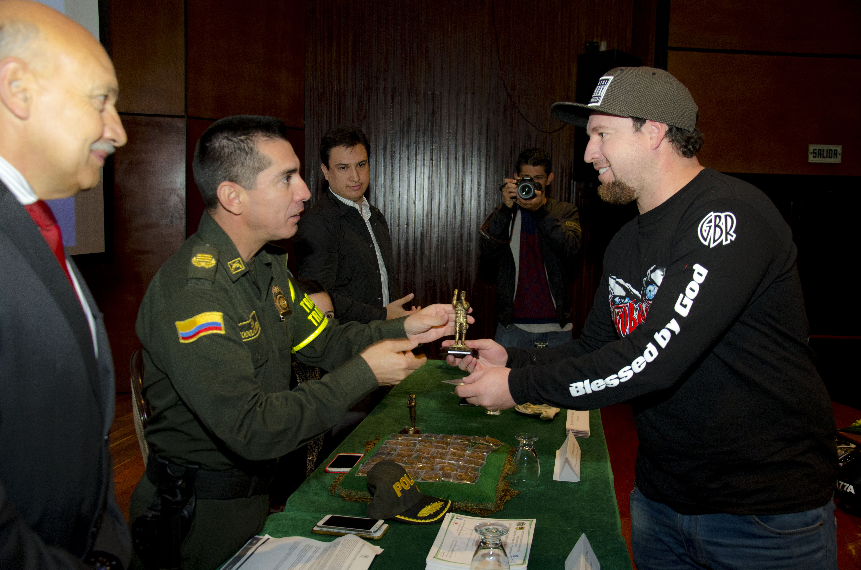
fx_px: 788
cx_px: 430
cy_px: 285
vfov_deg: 39.8
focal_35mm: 33
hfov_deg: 57.3
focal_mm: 22
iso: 800
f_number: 4
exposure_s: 1/60
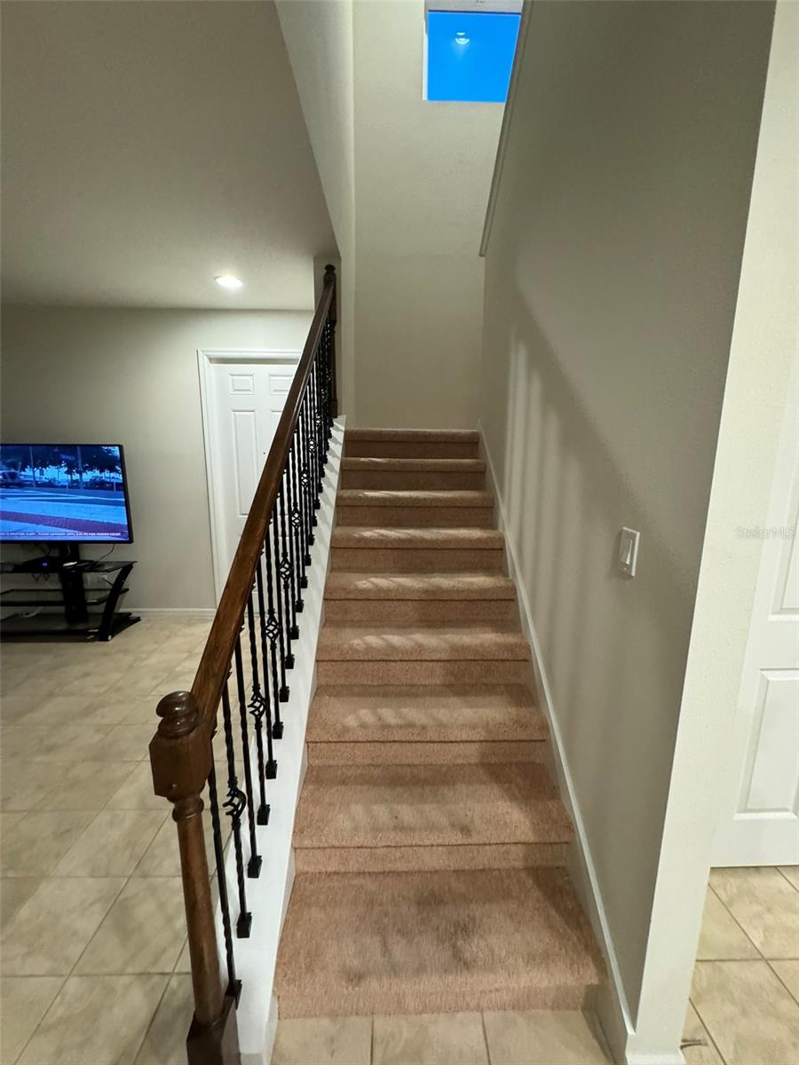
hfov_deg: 85.7
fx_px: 431
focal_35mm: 14
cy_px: 532
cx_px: 400
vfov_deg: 102.1
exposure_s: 1/60
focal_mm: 2.22
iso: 800
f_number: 2.2
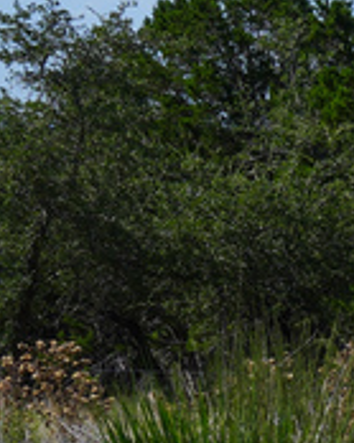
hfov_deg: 4.3
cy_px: 443
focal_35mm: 297
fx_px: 3893
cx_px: 1984
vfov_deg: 6.5
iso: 100
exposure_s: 1/160
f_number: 10
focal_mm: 34
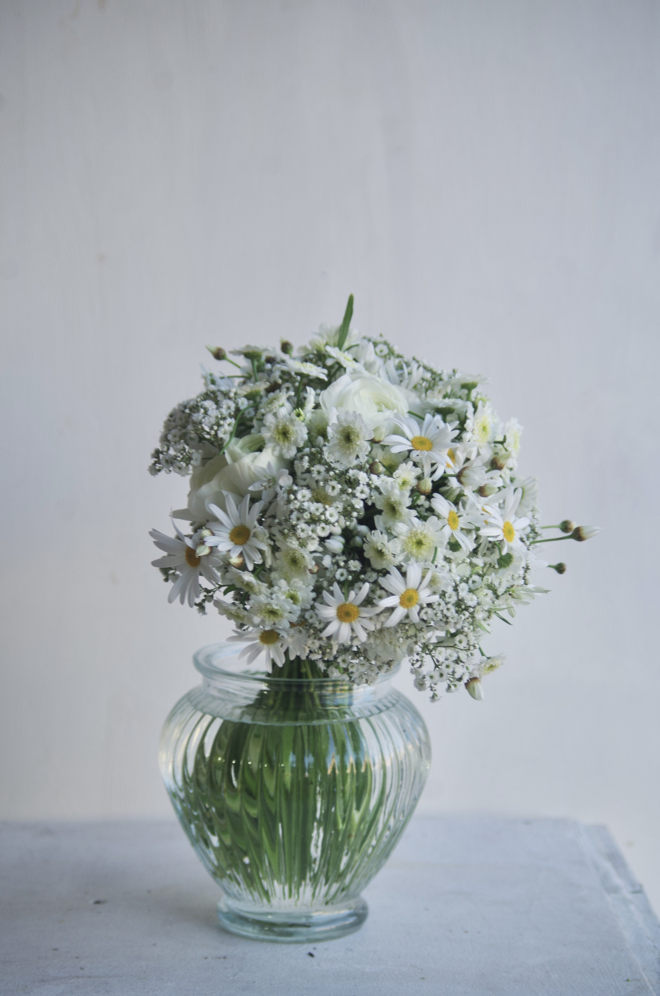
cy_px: 498
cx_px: 330
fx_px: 3315
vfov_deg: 17.1
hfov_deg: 11.4
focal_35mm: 120
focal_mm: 80
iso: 100
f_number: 4.5
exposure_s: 1/100
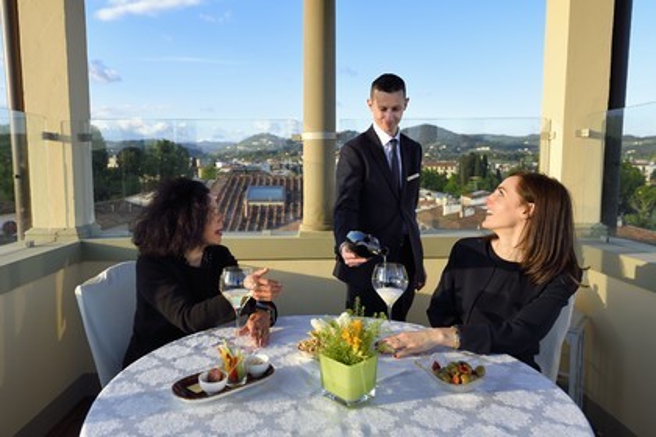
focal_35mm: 24
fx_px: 437
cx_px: 328
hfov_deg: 73.7
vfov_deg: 53.1
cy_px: 218
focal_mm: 24
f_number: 4.5
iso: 200
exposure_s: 1/500
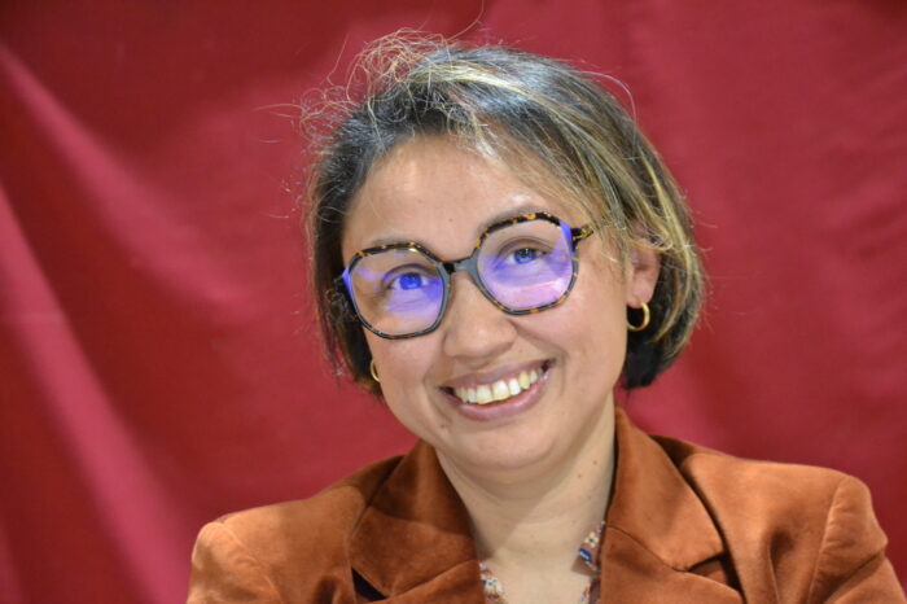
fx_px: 2833
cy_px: 302
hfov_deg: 18.2
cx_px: 454
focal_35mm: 112
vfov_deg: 12.2
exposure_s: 1/15
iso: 3200
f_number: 5.3
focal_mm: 75
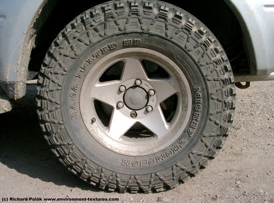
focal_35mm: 50
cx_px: 137
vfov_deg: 29.0
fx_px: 395
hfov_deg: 38.3
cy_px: 102
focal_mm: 10.2
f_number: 5.8
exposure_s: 1/640
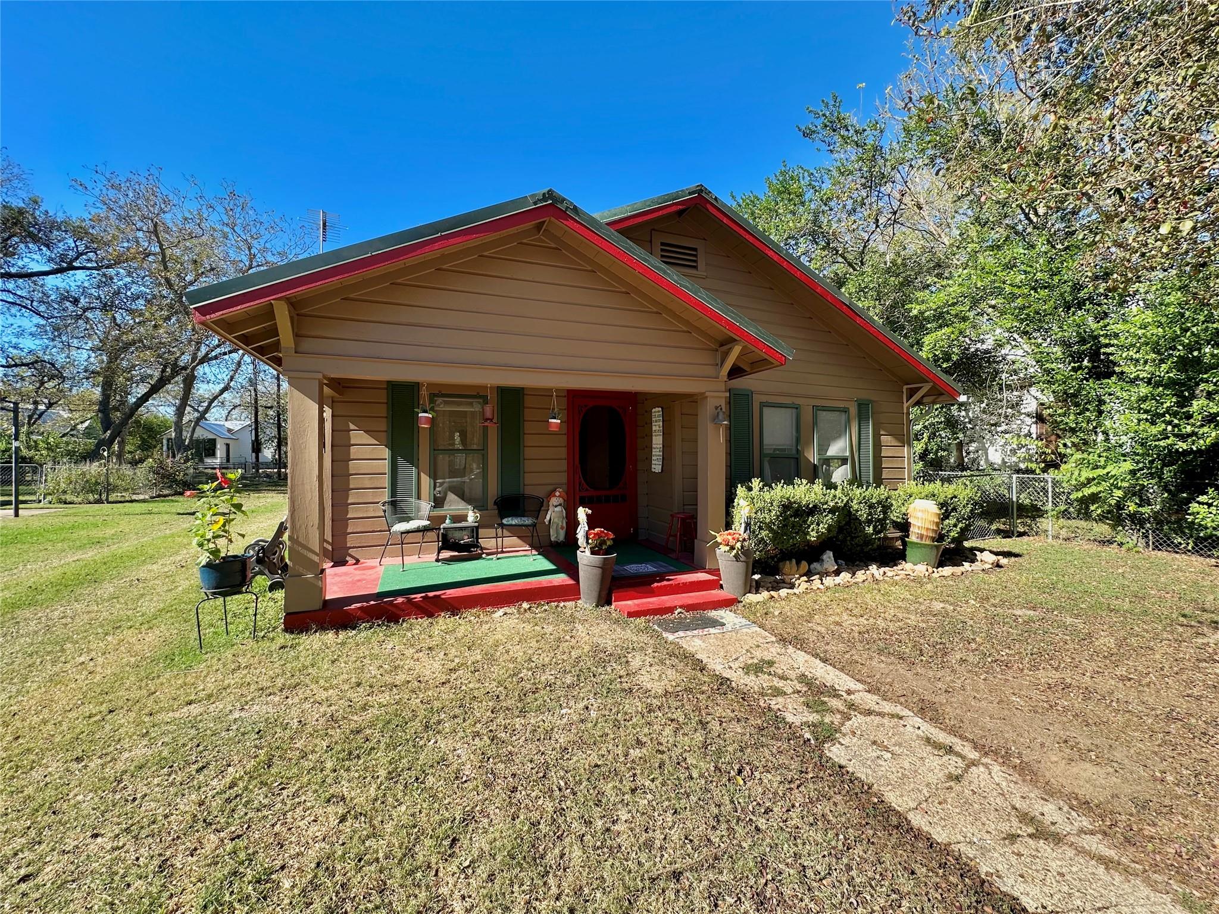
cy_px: 457
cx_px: 610
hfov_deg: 102.1
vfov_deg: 85.7
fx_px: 493
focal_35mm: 14
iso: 40
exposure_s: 1/413
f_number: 2.2
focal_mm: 2.22
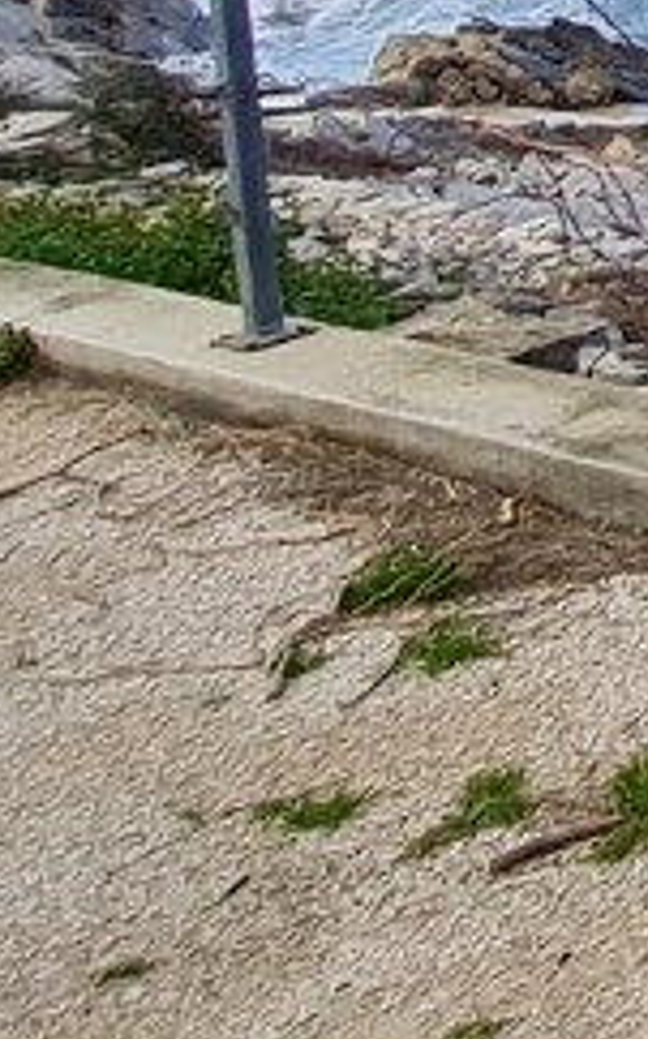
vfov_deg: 22.5
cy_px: -322
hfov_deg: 9.3
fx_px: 2320
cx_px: 2300
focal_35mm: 82
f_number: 2.2
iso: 50
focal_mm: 1.74
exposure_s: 1/1032
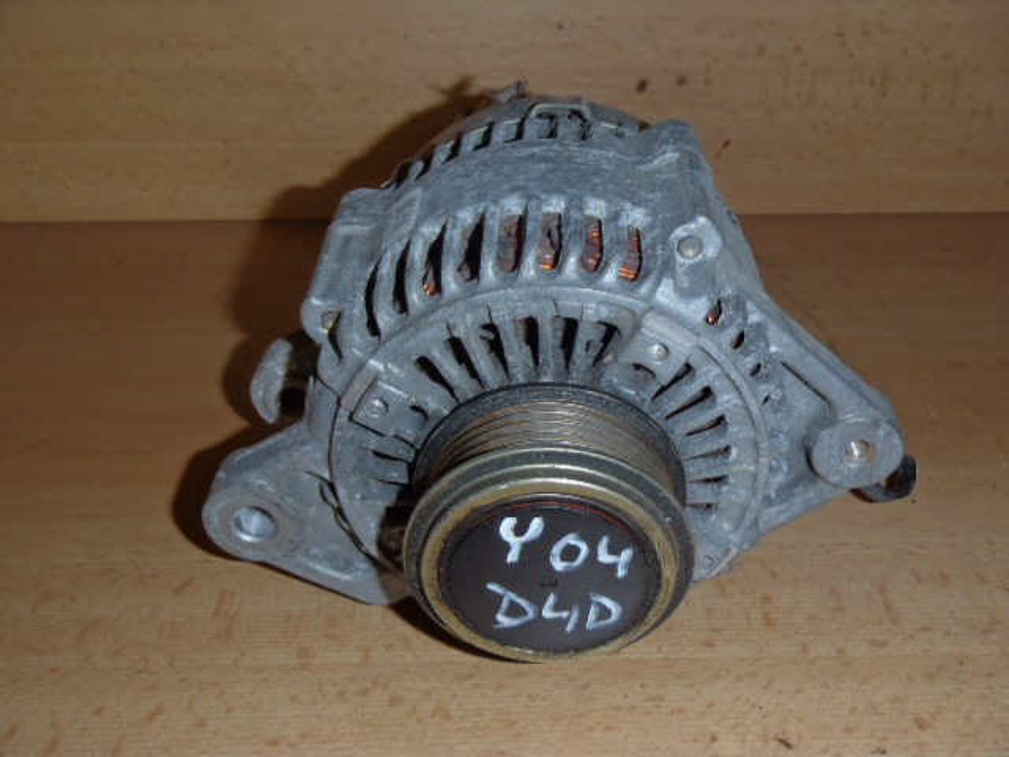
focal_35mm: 38
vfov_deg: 37.7
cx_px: 504
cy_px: 378
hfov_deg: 49.0
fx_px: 1108
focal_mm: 6.83
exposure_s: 1/40
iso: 100
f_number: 4.6
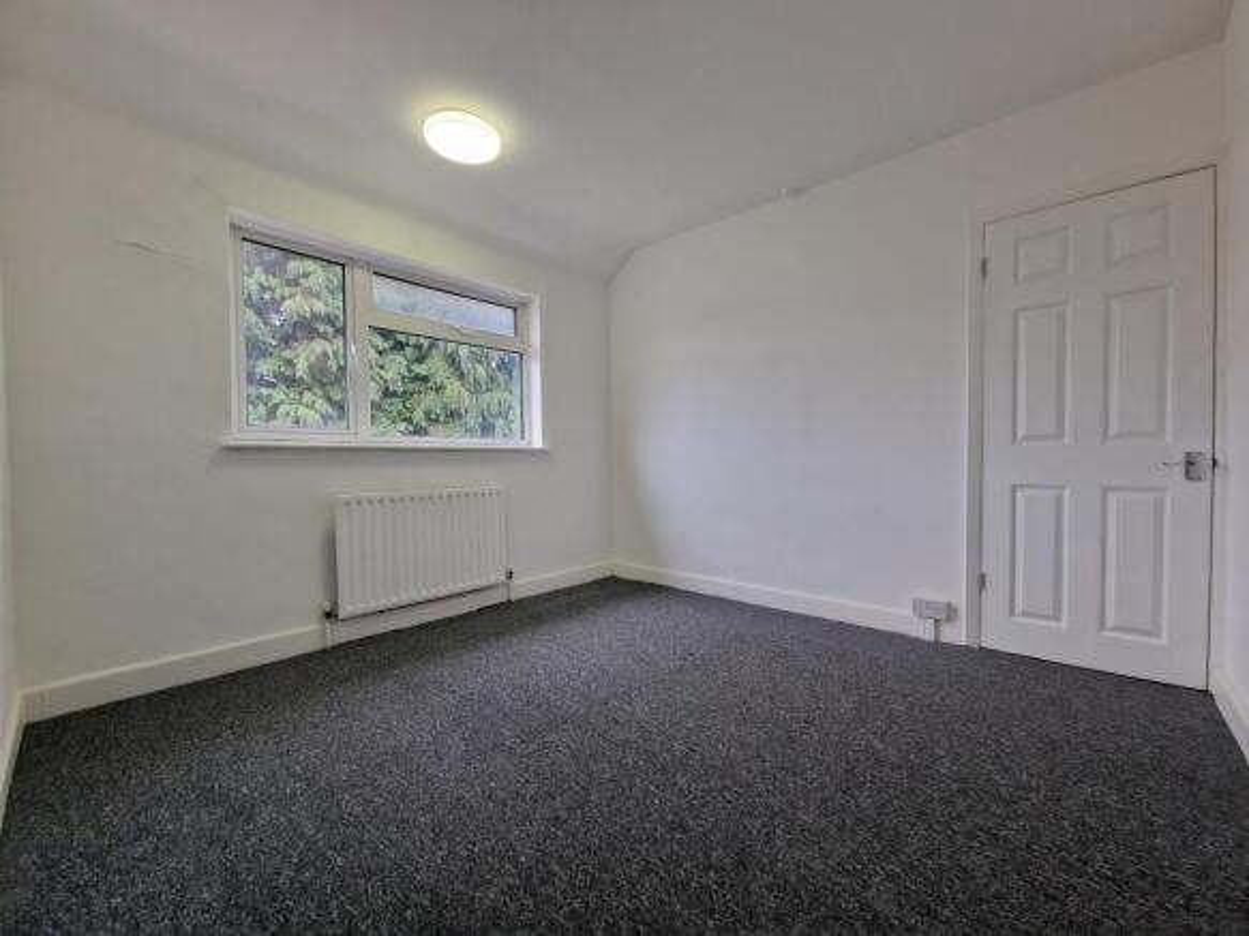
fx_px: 469
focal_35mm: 13
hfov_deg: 106.2
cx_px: 624
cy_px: 468
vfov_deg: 89.9
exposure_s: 1/50
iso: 200
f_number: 2.2
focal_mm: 2.2
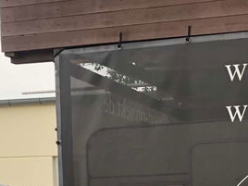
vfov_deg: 12.5
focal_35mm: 107
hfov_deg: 18.2
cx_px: 204
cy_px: 347
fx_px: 767
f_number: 1.8
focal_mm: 3.99
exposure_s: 1/343
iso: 20
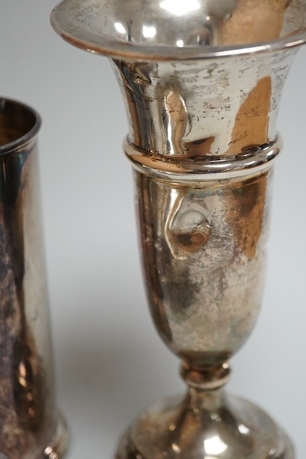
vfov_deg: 25.1
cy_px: 231
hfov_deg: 16.8
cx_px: 205
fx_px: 1032
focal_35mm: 81
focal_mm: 30
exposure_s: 1/500
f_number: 5
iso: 2500
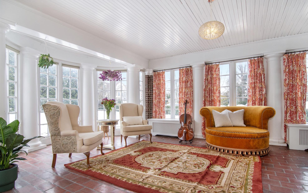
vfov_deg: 66.4
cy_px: 100
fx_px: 147
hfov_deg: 92.5
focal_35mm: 18
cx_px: 160
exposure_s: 1/40
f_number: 11
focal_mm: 11
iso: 640
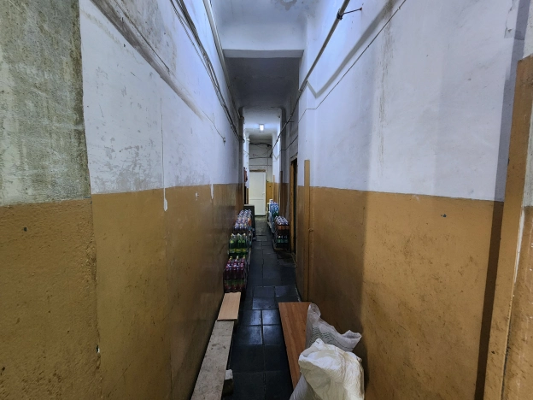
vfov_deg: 89.9
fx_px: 200
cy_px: 200
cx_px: 266
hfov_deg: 106.2
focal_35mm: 13
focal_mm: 2.2
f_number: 2.2
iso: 800
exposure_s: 1/25
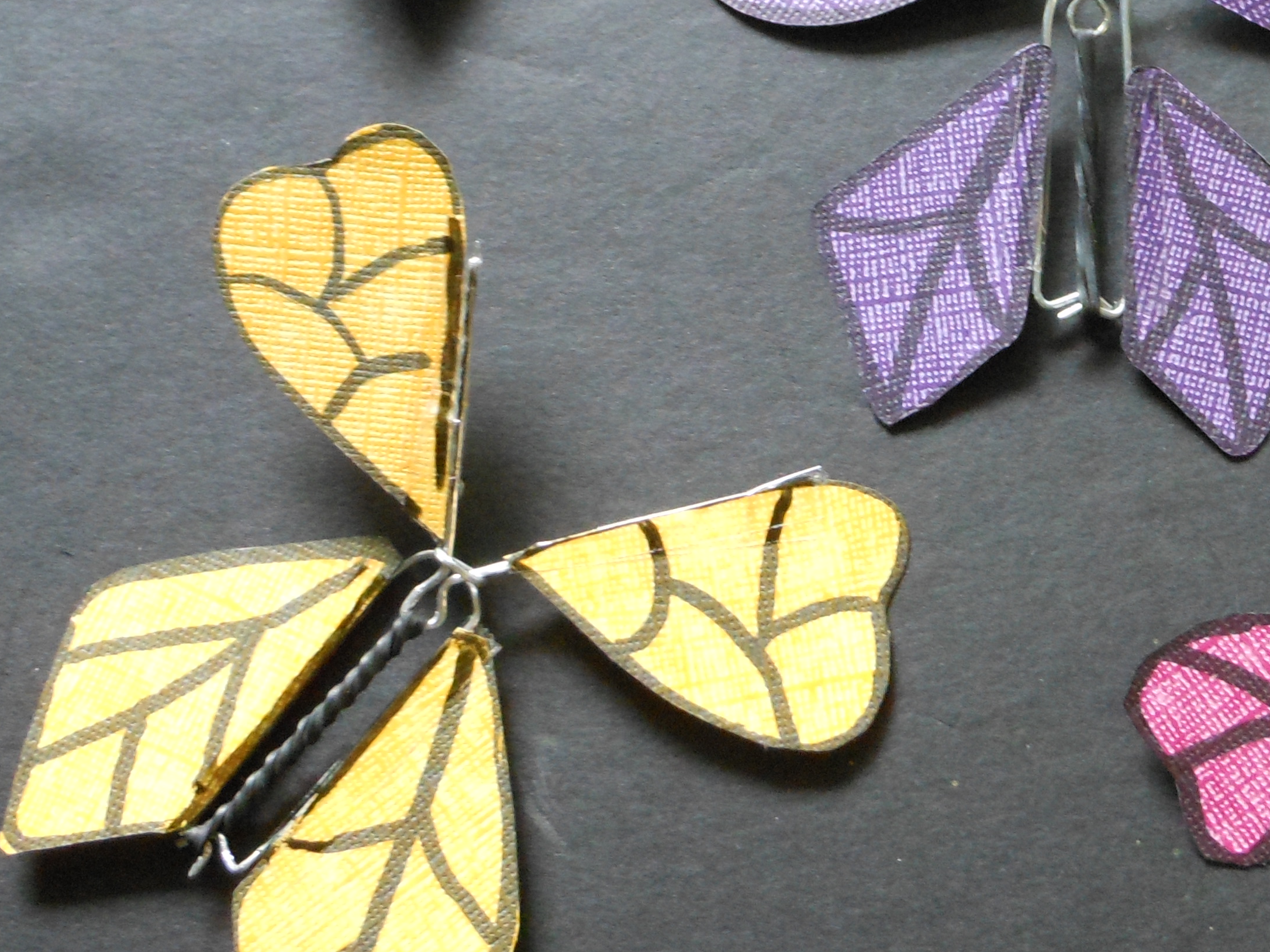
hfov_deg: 27.1
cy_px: 188
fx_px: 2568
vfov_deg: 20.8
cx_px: 1061
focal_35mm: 70
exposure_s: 1/13
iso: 400
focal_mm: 5.9
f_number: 4
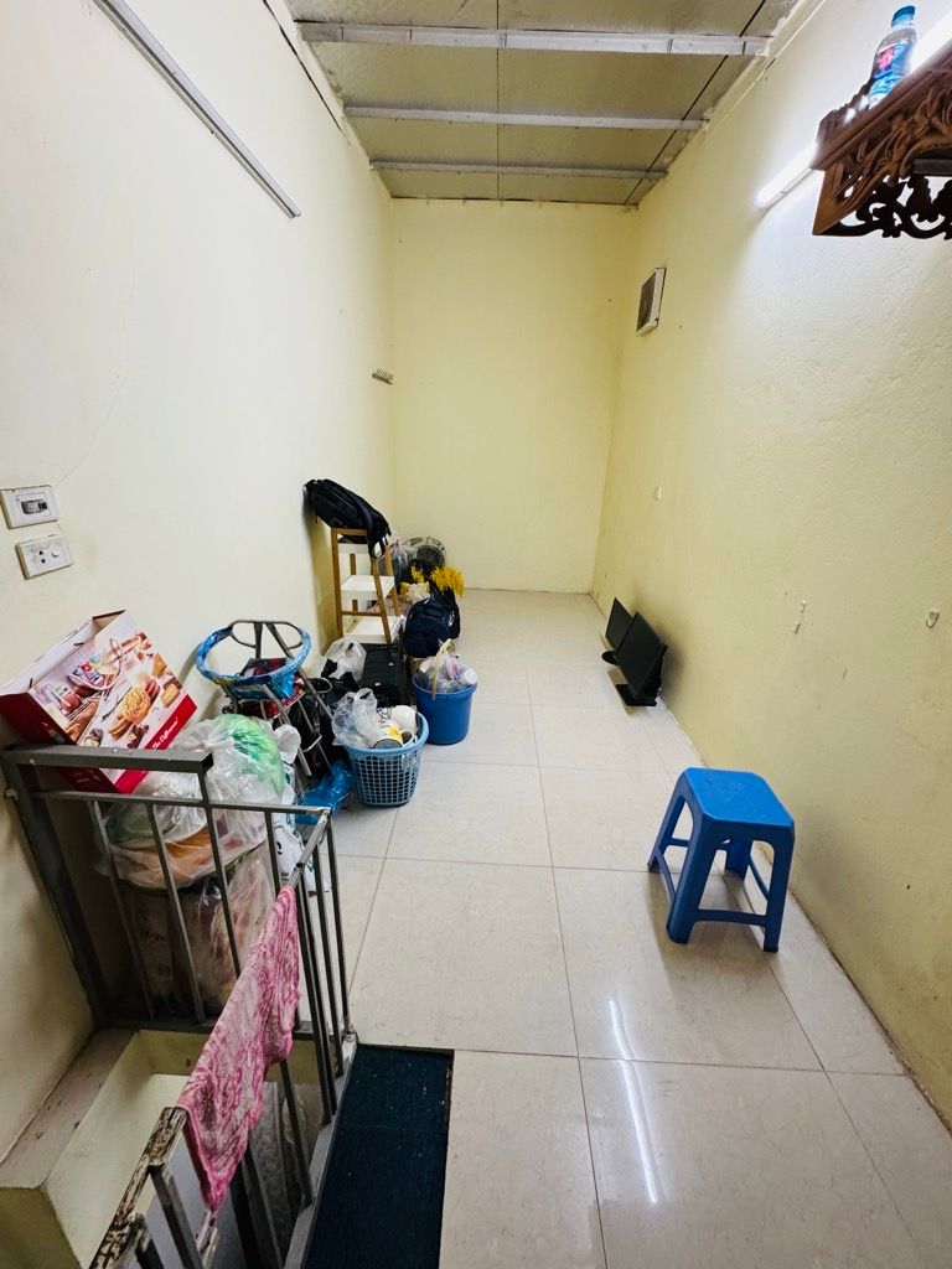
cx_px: 476
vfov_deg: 102.1
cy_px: 634
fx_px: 513
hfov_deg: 85.7
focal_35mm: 14
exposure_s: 1/50
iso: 250
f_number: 2.2
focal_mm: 2.22
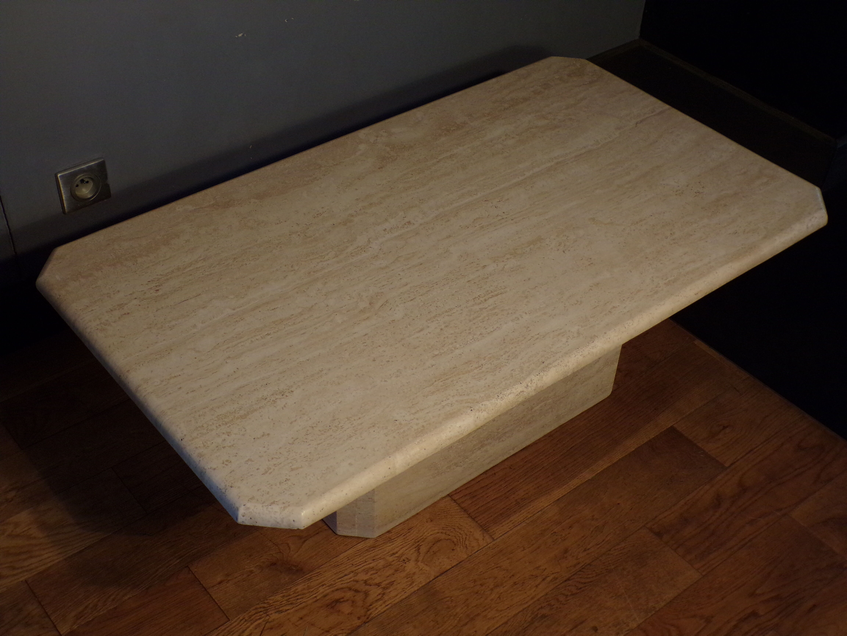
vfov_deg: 34.3
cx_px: 424
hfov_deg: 44.8
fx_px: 1028
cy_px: 318
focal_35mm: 42
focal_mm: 7.6
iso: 200
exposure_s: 1/26
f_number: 3.4
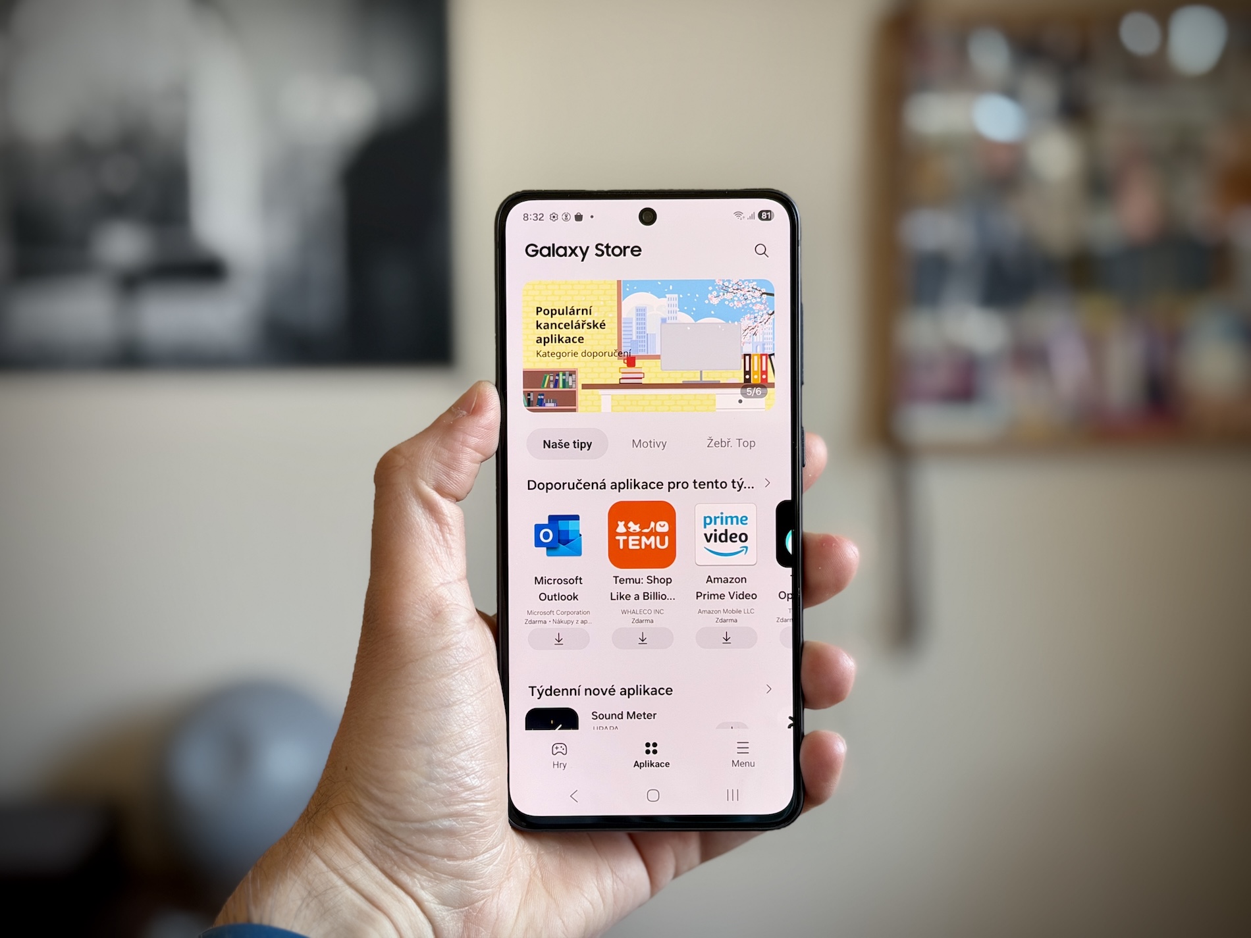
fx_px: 1735
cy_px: 469
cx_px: 626
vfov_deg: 30.3
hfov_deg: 39.7
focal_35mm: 48
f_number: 1.78
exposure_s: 1/80
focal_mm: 6.76
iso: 100
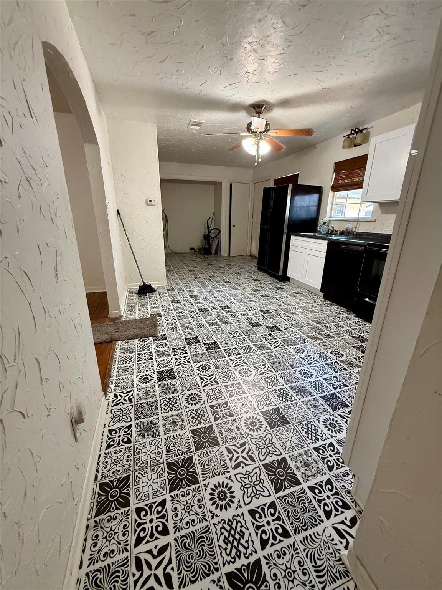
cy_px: 295
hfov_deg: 85.7
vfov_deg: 102.1
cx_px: 221
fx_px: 238
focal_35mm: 14
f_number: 2.2
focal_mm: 2.22
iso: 250
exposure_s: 1/60
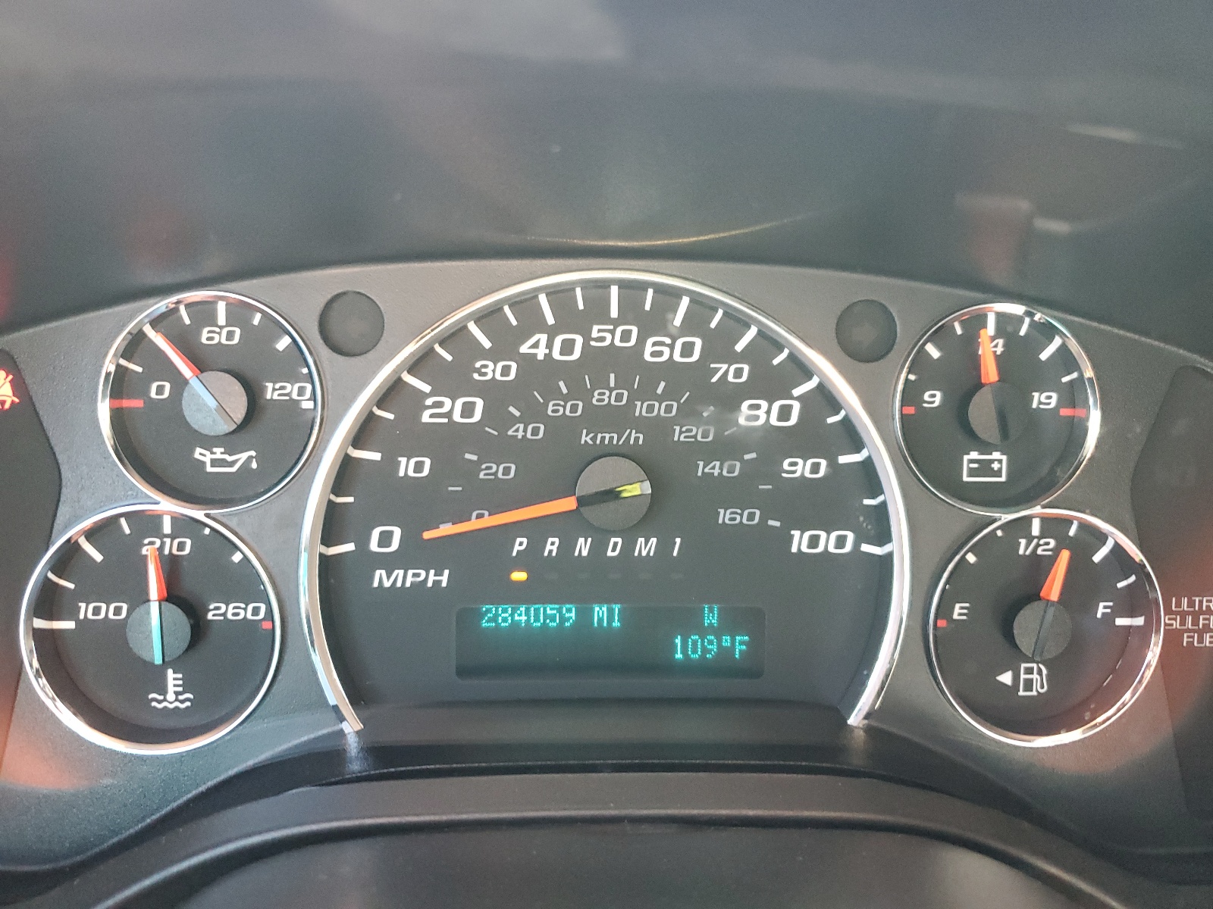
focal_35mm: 26
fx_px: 911
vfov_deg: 53.1
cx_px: 606
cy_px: 454
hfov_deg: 67.3
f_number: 1.5
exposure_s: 1/60.2
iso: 362
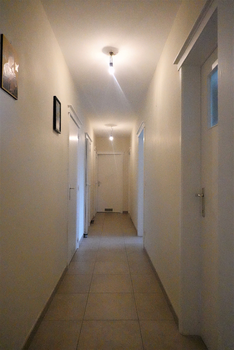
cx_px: 117
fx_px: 234
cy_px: 175
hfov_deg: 53.1
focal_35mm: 24
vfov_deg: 73.7
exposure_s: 1/500
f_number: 2.8
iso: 6400
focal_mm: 9
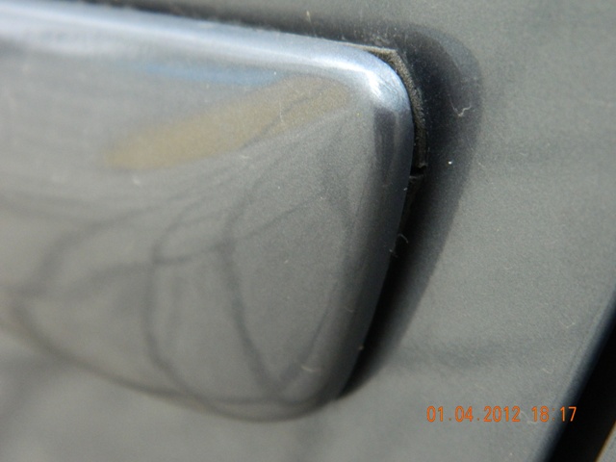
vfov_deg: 14.4
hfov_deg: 19.1
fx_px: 1833
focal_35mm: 103
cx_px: 308
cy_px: 231
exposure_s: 1/30
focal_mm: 18.6
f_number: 4.5
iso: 400
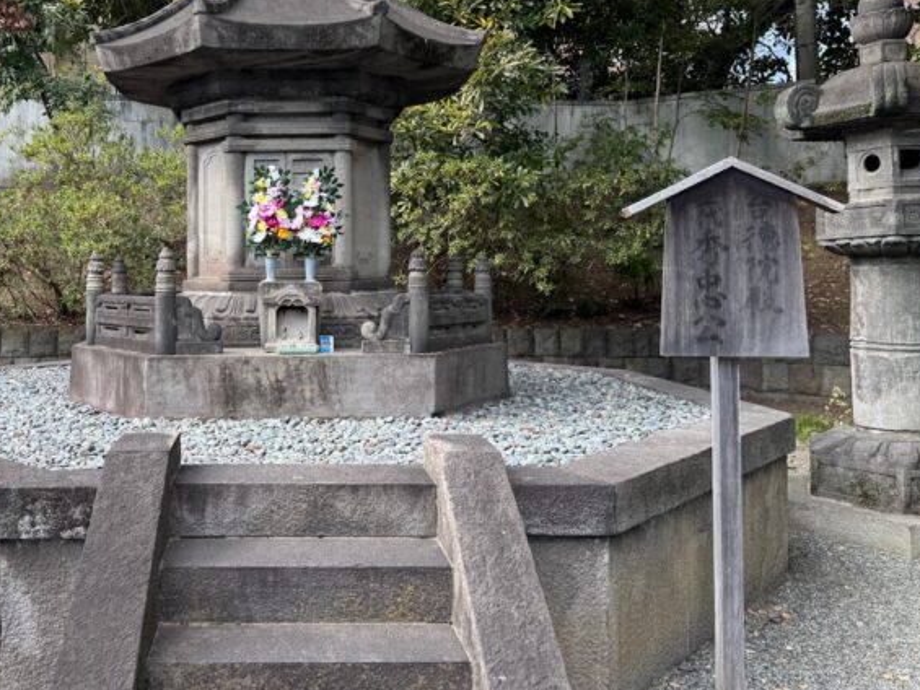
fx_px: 904
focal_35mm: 34
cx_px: 293
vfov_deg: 41.4
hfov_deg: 52.7
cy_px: 241
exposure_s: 1/588
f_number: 1.78
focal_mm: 6.76
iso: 80
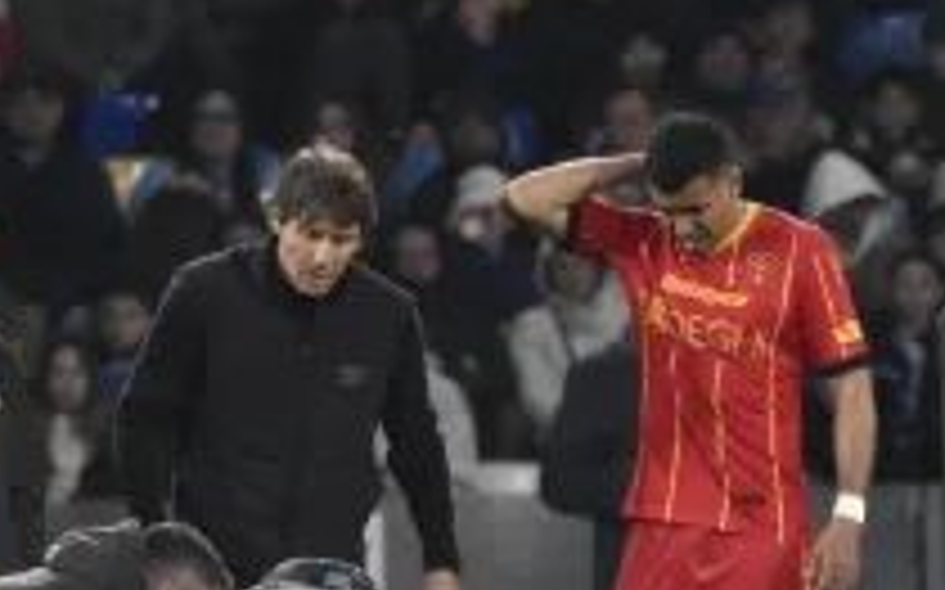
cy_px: 511
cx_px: 207
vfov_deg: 1.7
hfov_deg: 2.7
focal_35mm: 778
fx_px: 20026
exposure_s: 1/800
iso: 5600
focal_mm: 400
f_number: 5.6
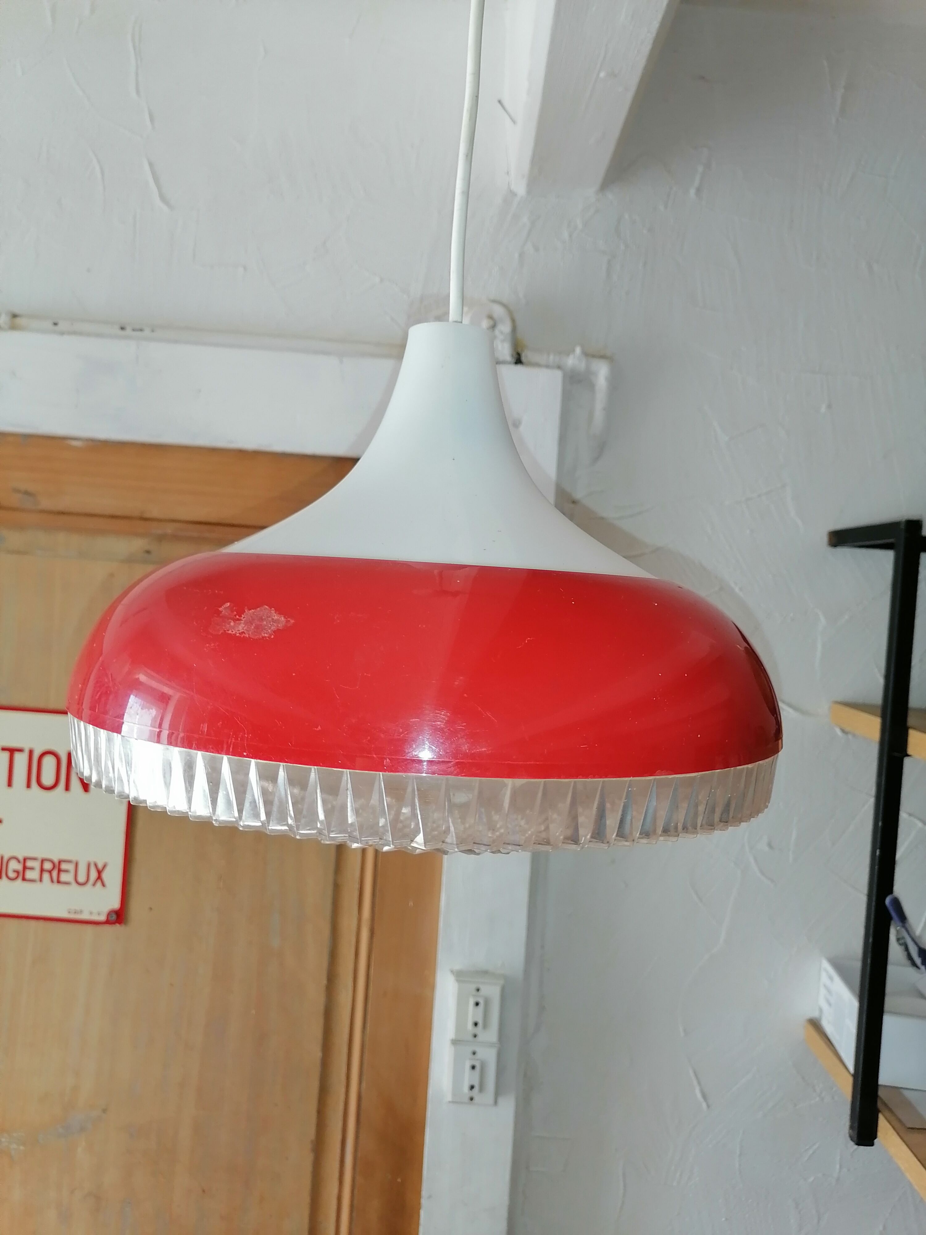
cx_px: 463
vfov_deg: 65.3
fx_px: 963
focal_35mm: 27
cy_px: 618
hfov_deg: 51.4
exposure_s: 1/50
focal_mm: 5.3
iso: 80
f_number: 1.8
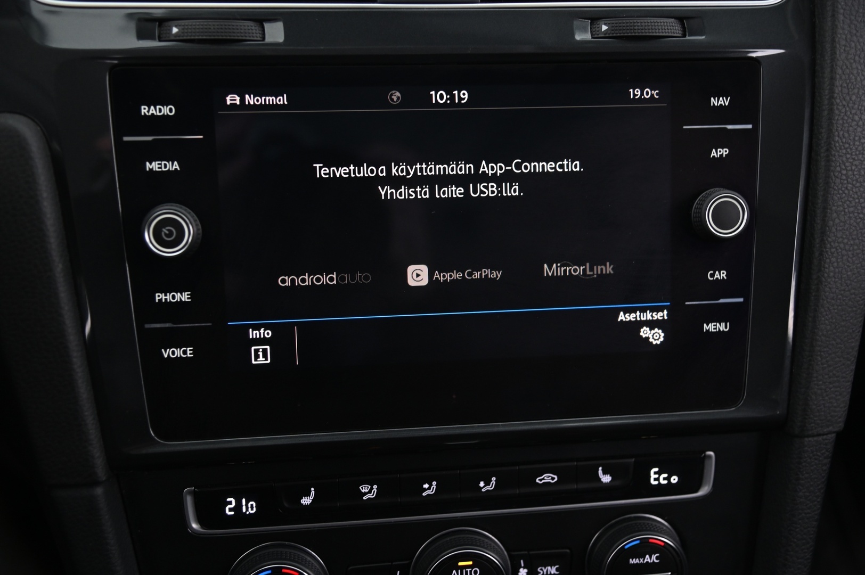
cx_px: 432
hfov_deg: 42.8
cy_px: 288
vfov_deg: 29.2
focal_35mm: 46
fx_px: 1104
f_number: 4
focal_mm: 46
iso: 2000
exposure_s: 1/15
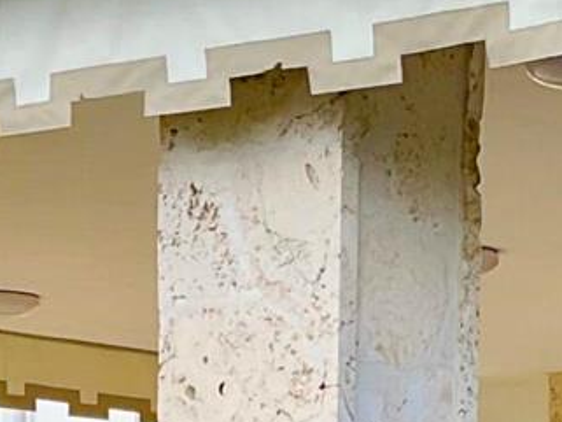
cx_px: 515
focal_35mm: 185
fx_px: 3005
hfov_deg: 10.6
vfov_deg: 7.8
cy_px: 769
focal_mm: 3
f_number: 1.8
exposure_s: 1/759
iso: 16
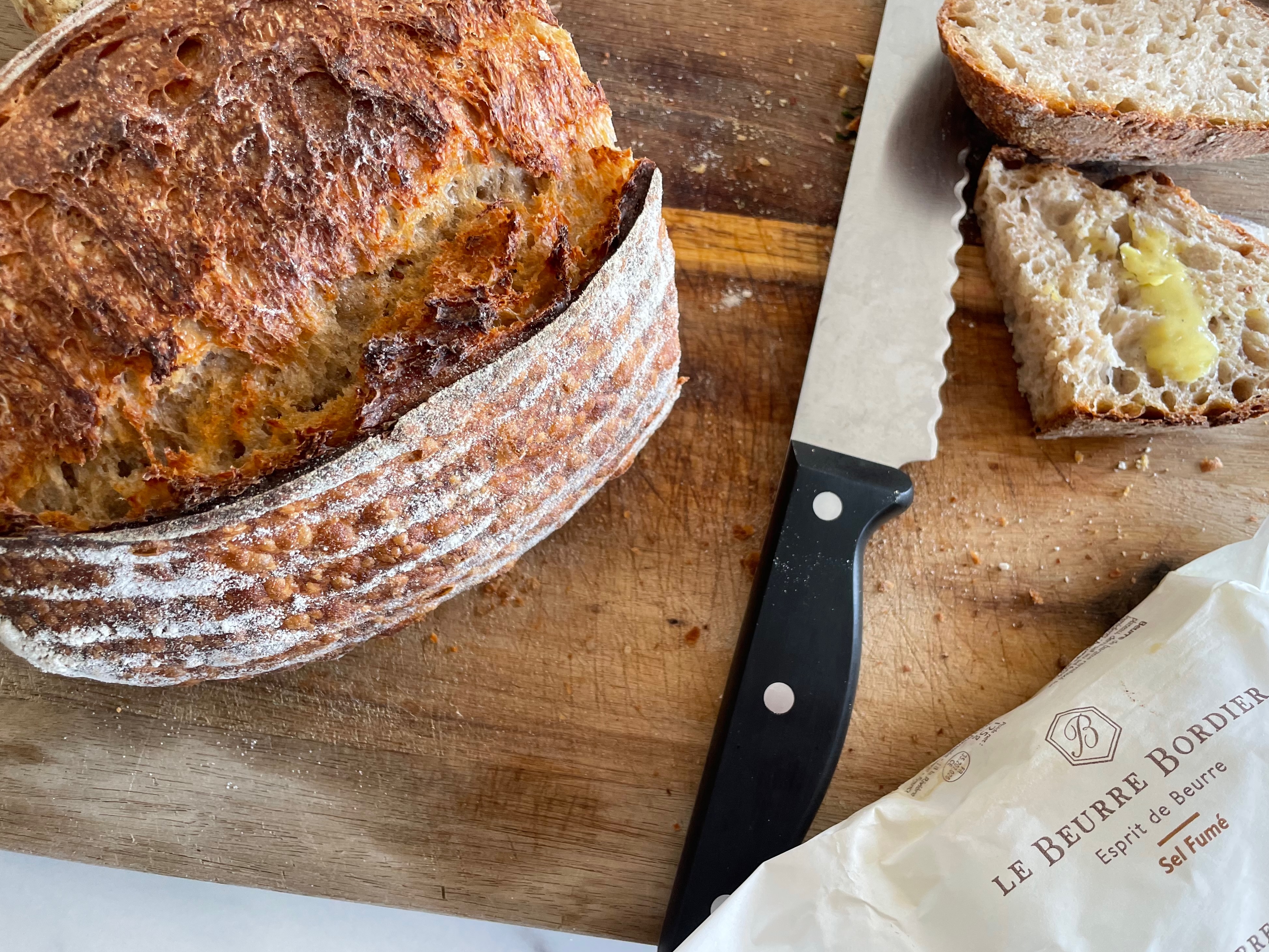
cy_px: 478
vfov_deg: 51.4
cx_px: 653
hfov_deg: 65.3
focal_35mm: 27
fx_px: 990
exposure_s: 1/113
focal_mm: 4.2
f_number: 1.6
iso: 125
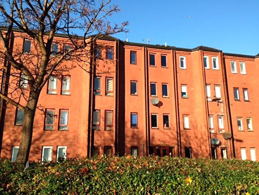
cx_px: 130
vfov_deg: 42.9
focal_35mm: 33
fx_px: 247
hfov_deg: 55.4
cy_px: 98
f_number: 2.4
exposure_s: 1/589
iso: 50
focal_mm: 4.12
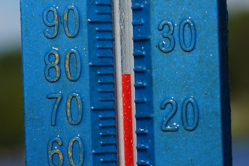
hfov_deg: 19.5
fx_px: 726
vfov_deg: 13.0
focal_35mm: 105
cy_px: 83
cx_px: 124
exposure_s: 1/160
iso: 100
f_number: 8
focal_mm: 70
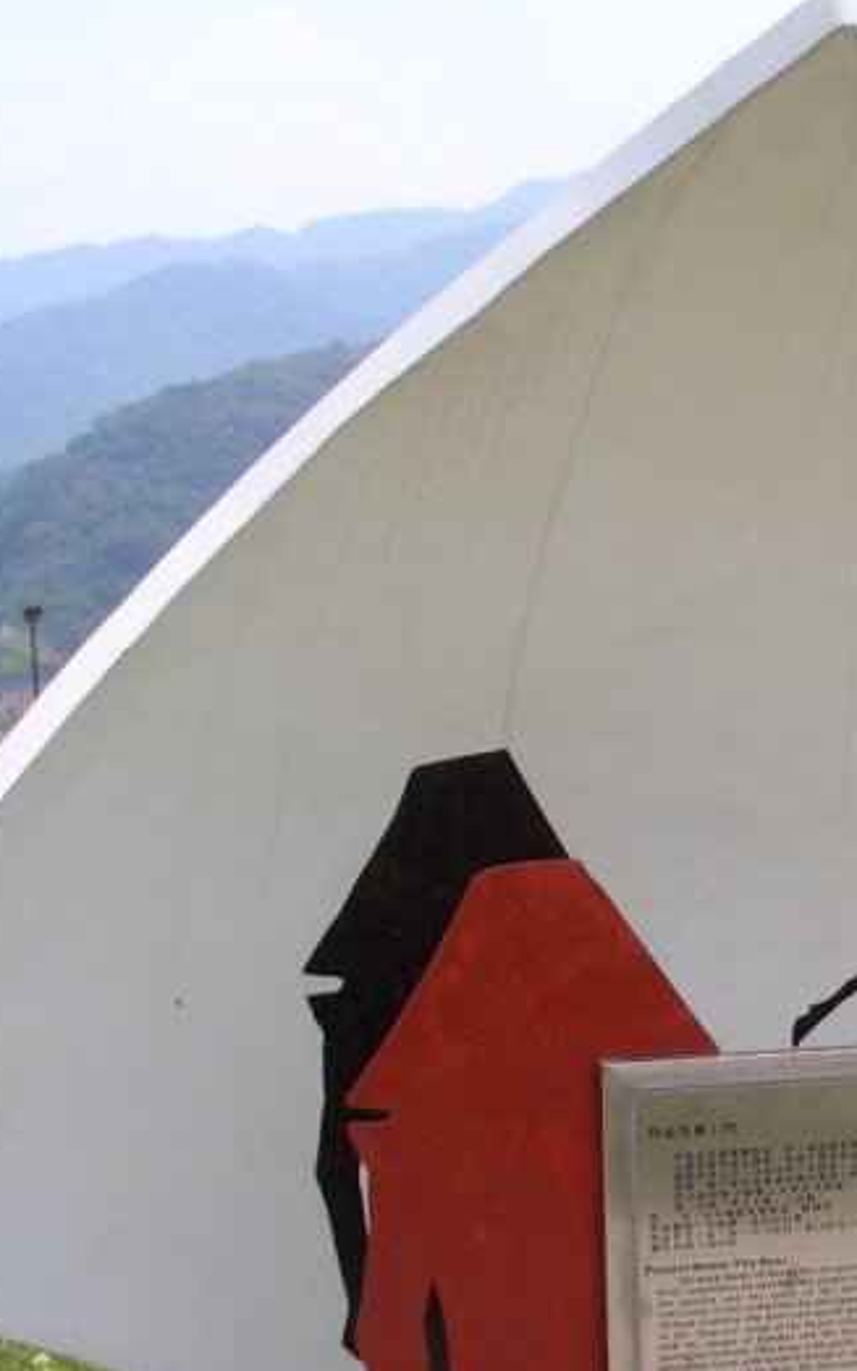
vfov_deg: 28.8
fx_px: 2653
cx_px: 789
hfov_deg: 18.0
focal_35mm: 71
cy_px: 876
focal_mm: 5.8
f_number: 4.3
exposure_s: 1/320
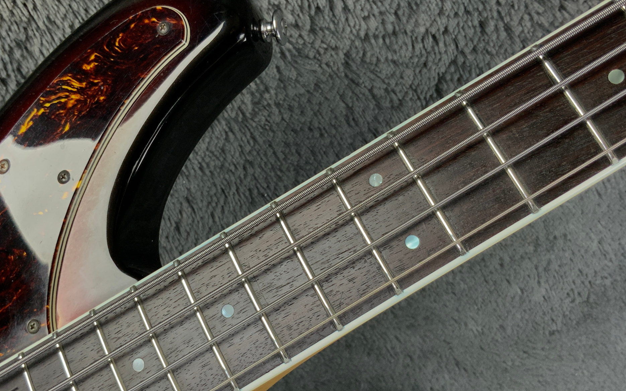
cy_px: 251
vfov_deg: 30.4
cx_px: 305
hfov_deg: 47.2
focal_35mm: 42
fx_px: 716
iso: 50
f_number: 1.8
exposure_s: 1/50
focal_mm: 3
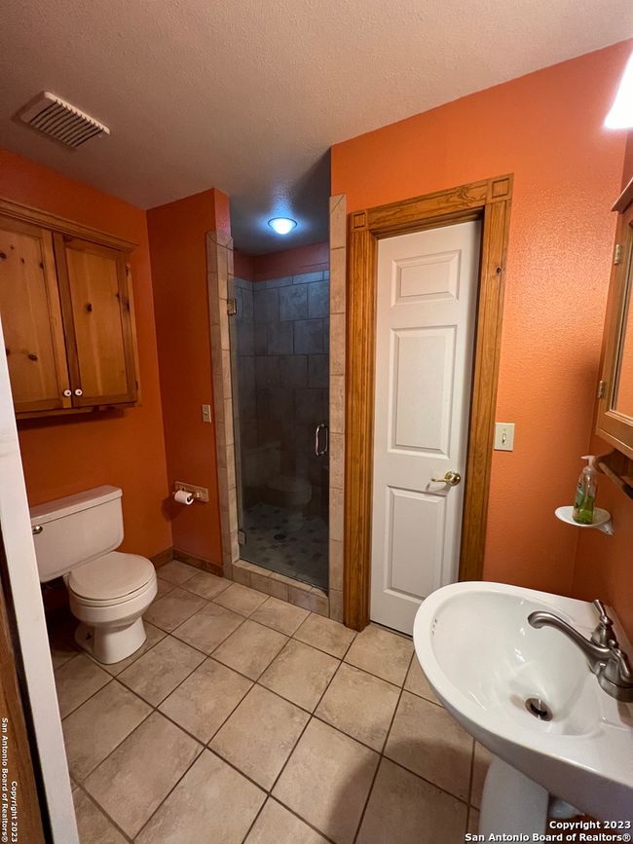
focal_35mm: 13
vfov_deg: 106.2
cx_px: 316
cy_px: 422
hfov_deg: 89.9
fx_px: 317
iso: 400
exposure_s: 1/60
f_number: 1.8
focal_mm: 1.57
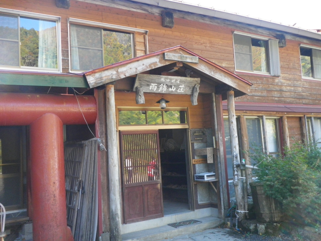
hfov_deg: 52.6
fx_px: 325
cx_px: 160
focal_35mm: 35
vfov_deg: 40.7
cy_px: 120
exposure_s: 1/60
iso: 160
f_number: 3.8
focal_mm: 6.2
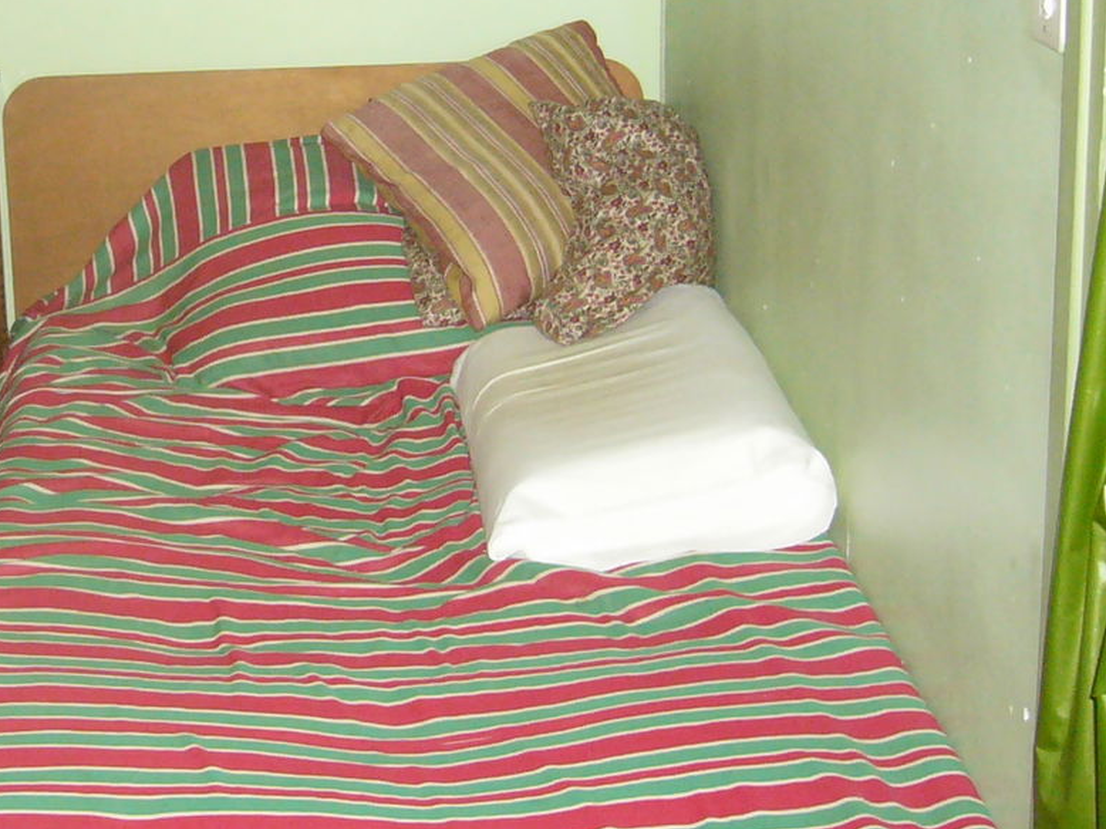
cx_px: 105
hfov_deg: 26.1
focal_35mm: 72
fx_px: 2300
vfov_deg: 20.2
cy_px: 151
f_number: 2.8
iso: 400
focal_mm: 5.8
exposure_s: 1/60
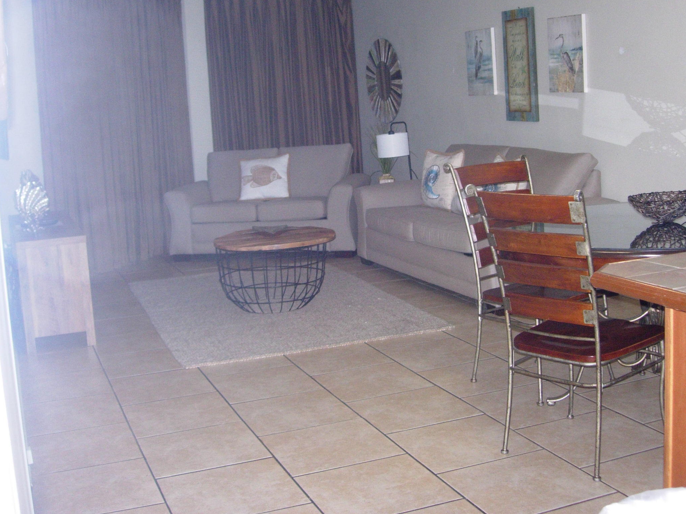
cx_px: 378
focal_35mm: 48
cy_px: 202
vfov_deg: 30.2
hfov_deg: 39.6
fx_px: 951
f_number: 2.8
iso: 183
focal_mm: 7.8
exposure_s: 1/148
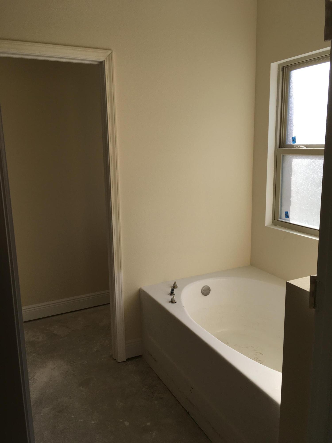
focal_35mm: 29
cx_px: 166
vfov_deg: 61.7
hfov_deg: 48.2
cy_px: 222
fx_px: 371
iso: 25
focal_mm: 4.15
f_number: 2.2
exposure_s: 1/209
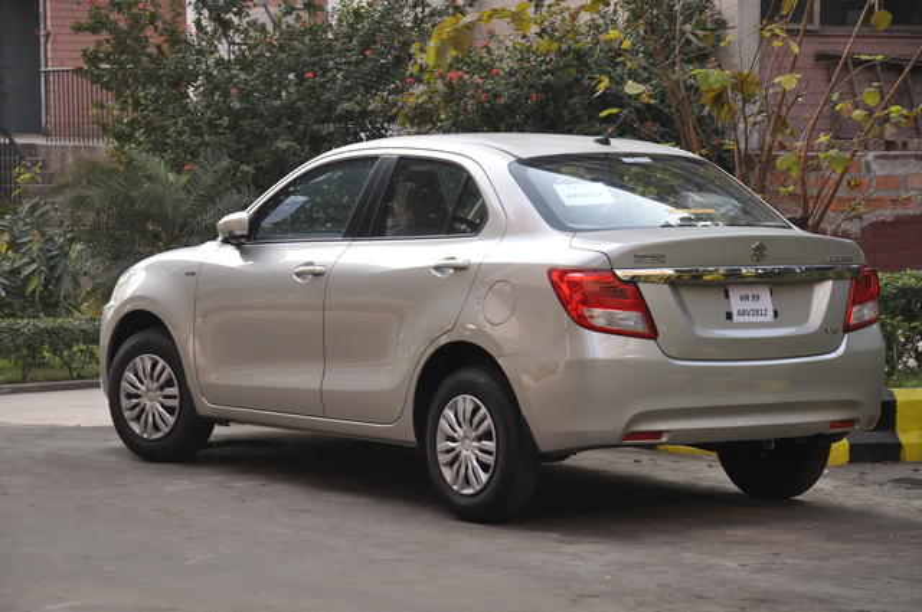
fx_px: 2762
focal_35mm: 108
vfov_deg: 12.6
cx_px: 461
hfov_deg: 18.9
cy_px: 306
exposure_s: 1/500
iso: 800
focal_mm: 72
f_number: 5.6
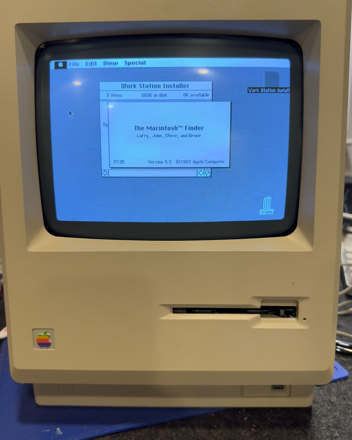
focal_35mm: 26
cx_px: 180
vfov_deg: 66.0
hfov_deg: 54.9
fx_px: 339
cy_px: 215
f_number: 1.78
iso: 200
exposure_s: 1/105
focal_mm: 6.76
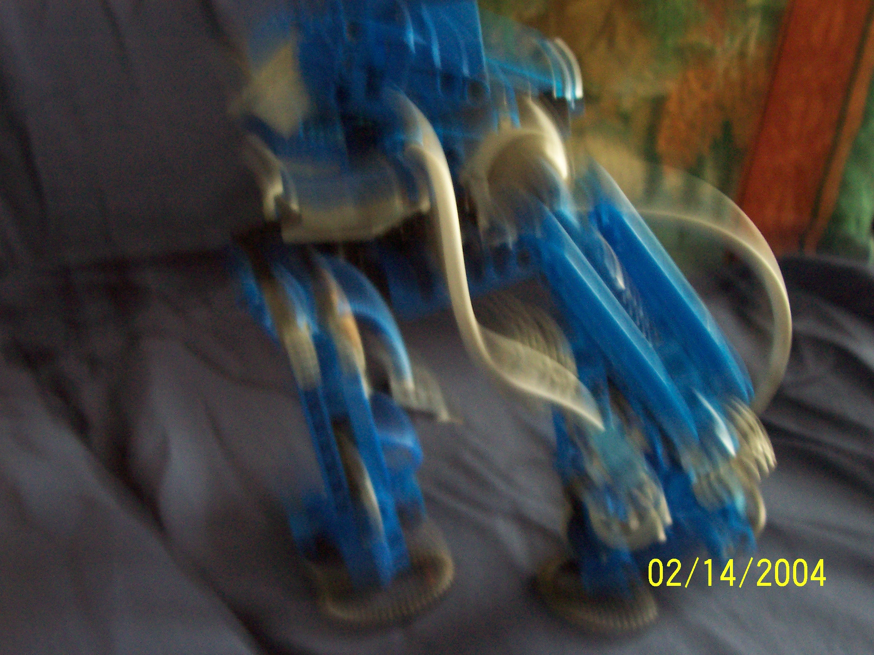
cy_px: 328
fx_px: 934
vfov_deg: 38.7
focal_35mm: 37
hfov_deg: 50.1
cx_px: 437
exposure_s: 1/8
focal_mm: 5.6
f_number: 2.8
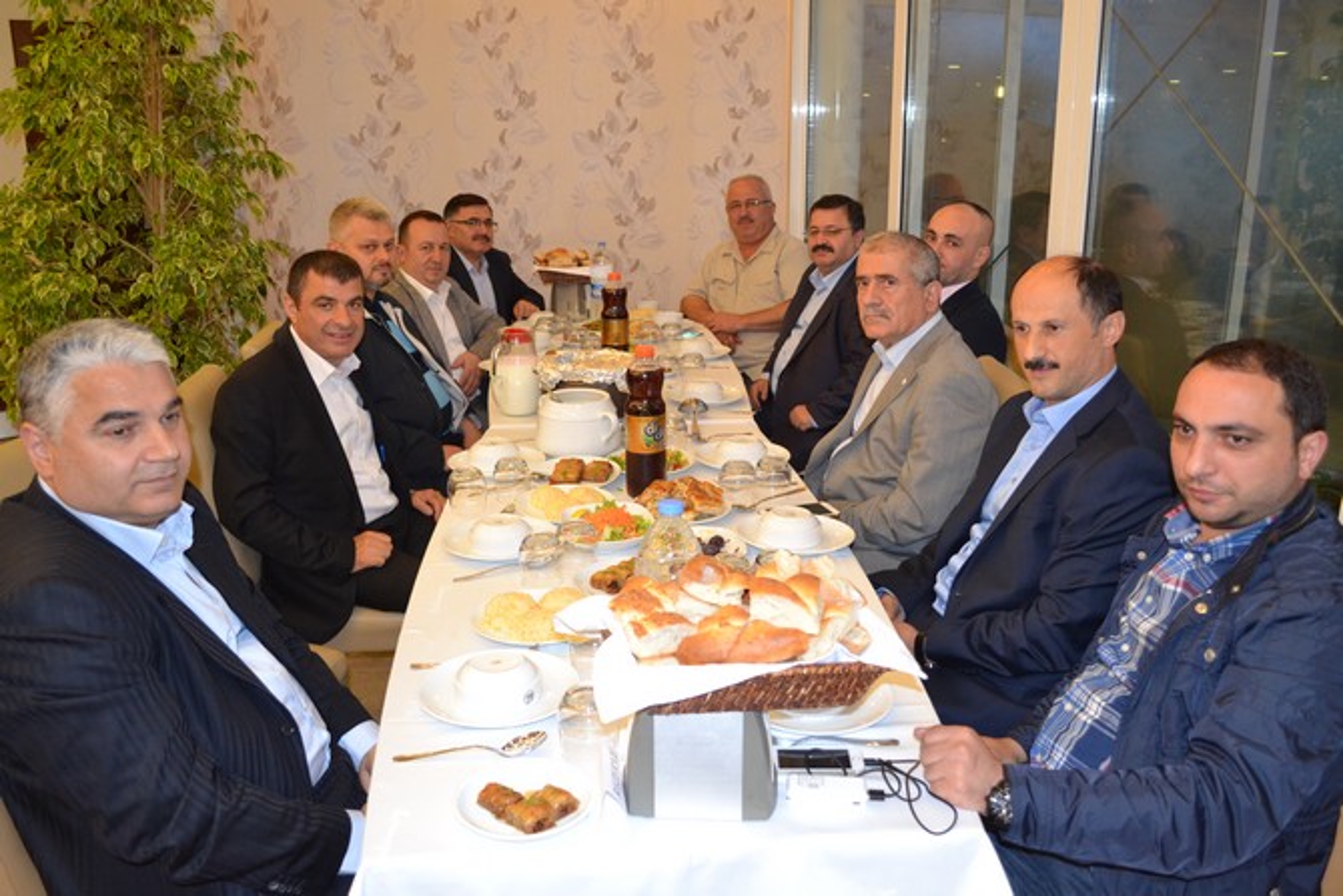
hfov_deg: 61.9
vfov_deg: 43.6
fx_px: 1119
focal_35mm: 30
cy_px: 448
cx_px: 672
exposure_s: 1/60
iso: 1250
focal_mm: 20
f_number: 3.8
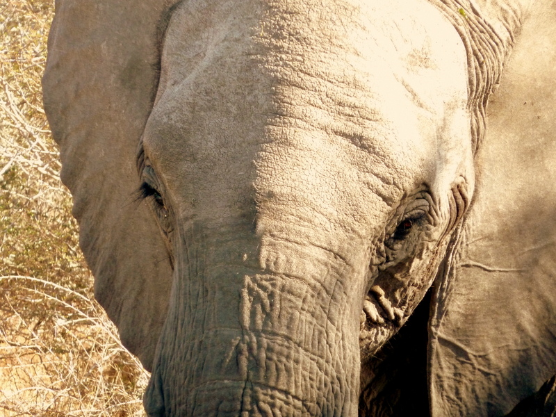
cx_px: 278
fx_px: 4176
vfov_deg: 5.7
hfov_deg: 7.6
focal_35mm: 260
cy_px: 208
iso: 400
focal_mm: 42.6
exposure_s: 1/200
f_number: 4.7
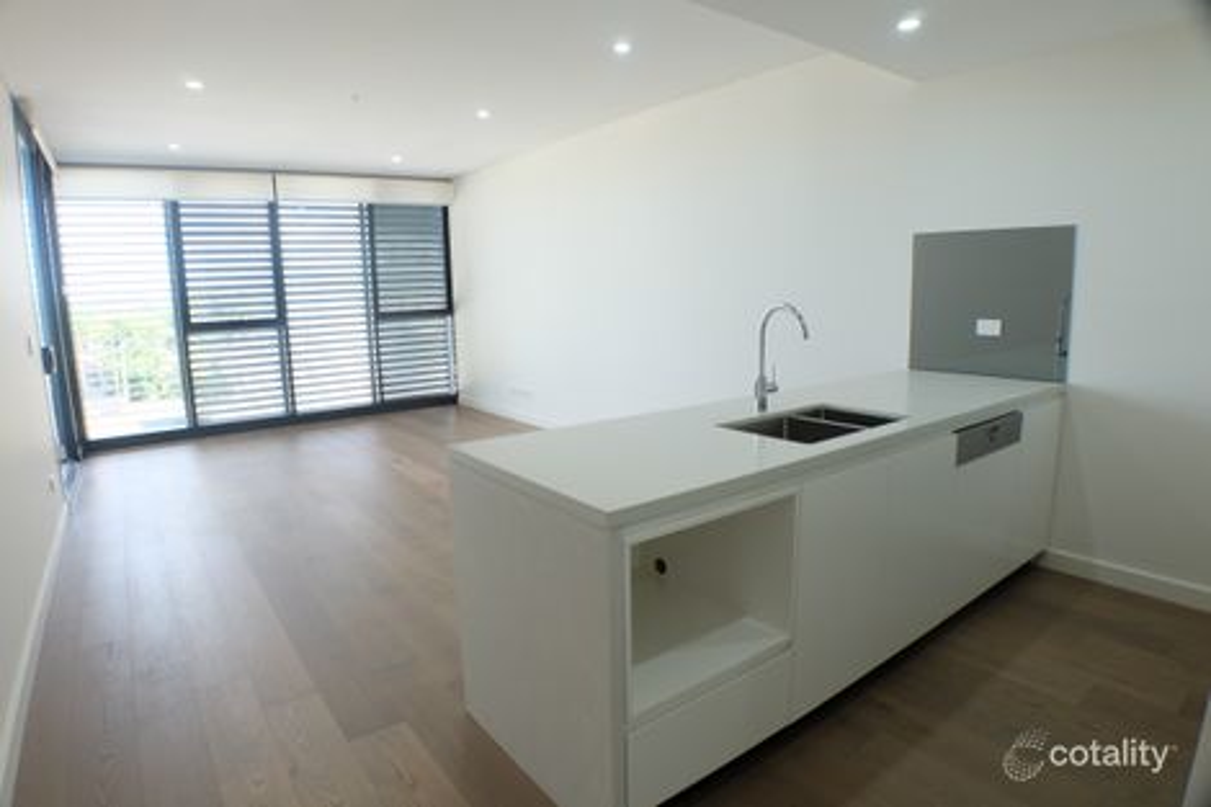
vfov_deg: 53.1
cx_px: 606
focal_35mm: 24
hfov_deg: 73.8
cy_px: 404
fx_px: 807
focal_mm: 16
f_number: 4
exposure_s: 1/70
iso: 400
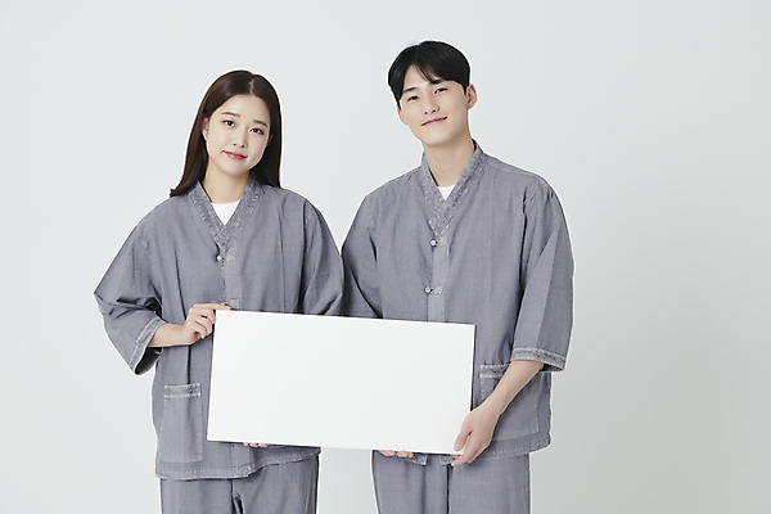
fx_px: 1499
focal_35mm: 70
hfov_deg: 28.8
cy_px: 257
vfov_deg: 19.5
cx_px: 386
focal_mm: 70
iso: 80
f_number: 11
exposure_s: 1/125
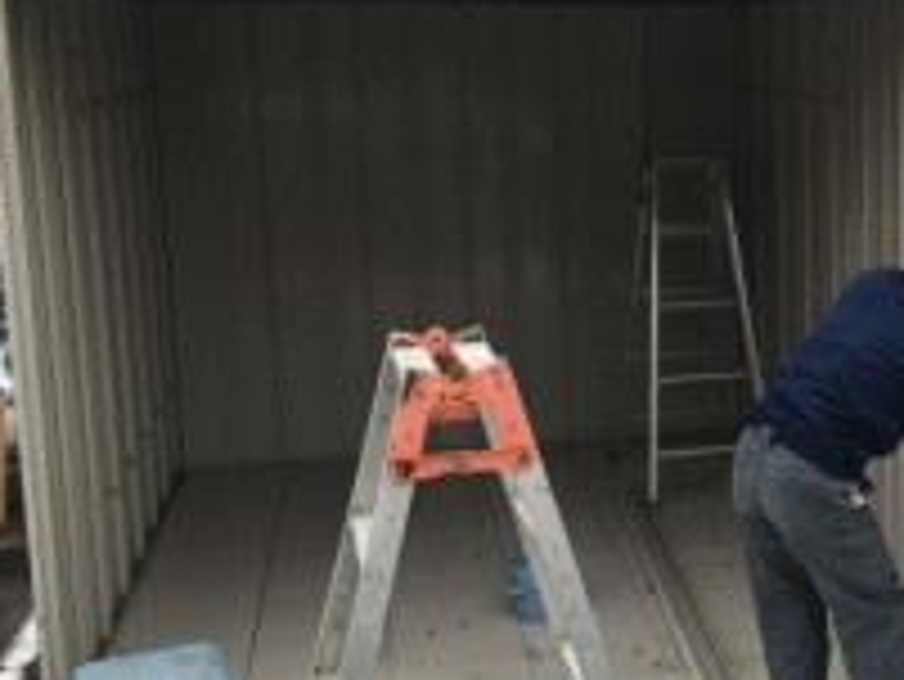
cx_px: 837
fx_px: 1620
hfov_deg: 29.7
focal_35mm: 62
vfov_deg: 23.7
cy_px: 313
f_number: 2.2
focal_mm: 4.15
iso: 25
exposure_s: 1/836
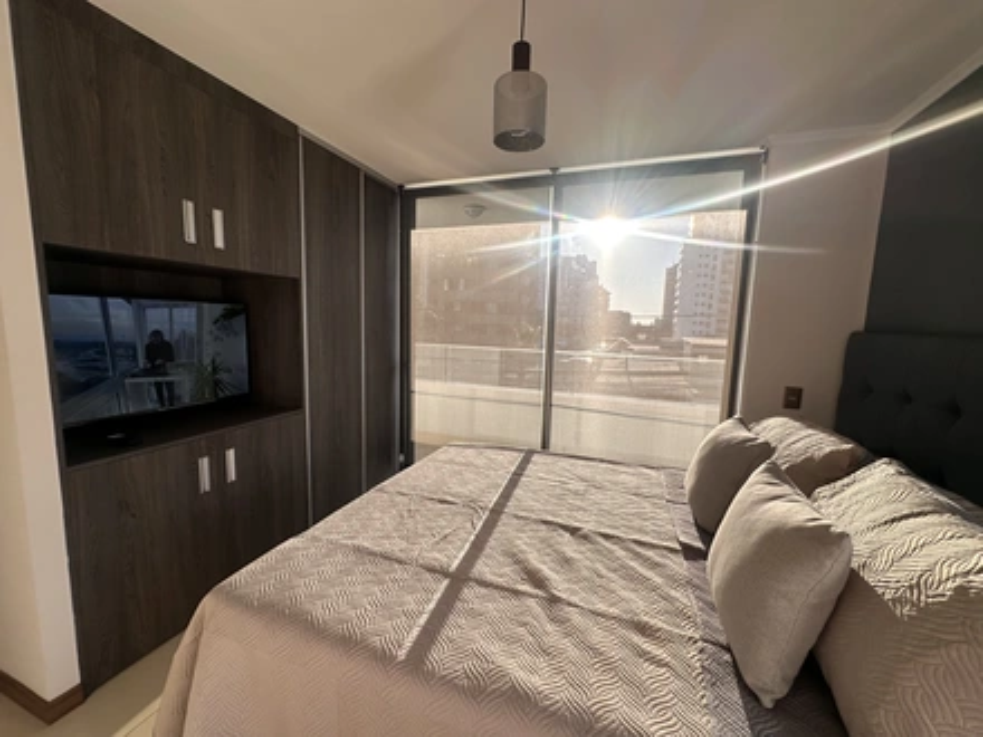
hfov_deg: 102.1
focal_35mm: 14
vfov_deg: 85.7
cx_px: 492
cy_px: 368
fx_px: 398
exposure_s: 1/289
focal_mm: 2.22
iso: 40
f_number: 2.2
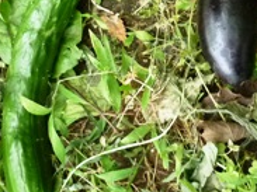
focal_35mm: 81
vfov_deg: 17.4
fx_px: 601
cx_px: 232
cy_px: -31
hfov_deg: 23.5
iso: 400
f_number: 2.8
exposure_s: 1/400
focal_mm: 5.5
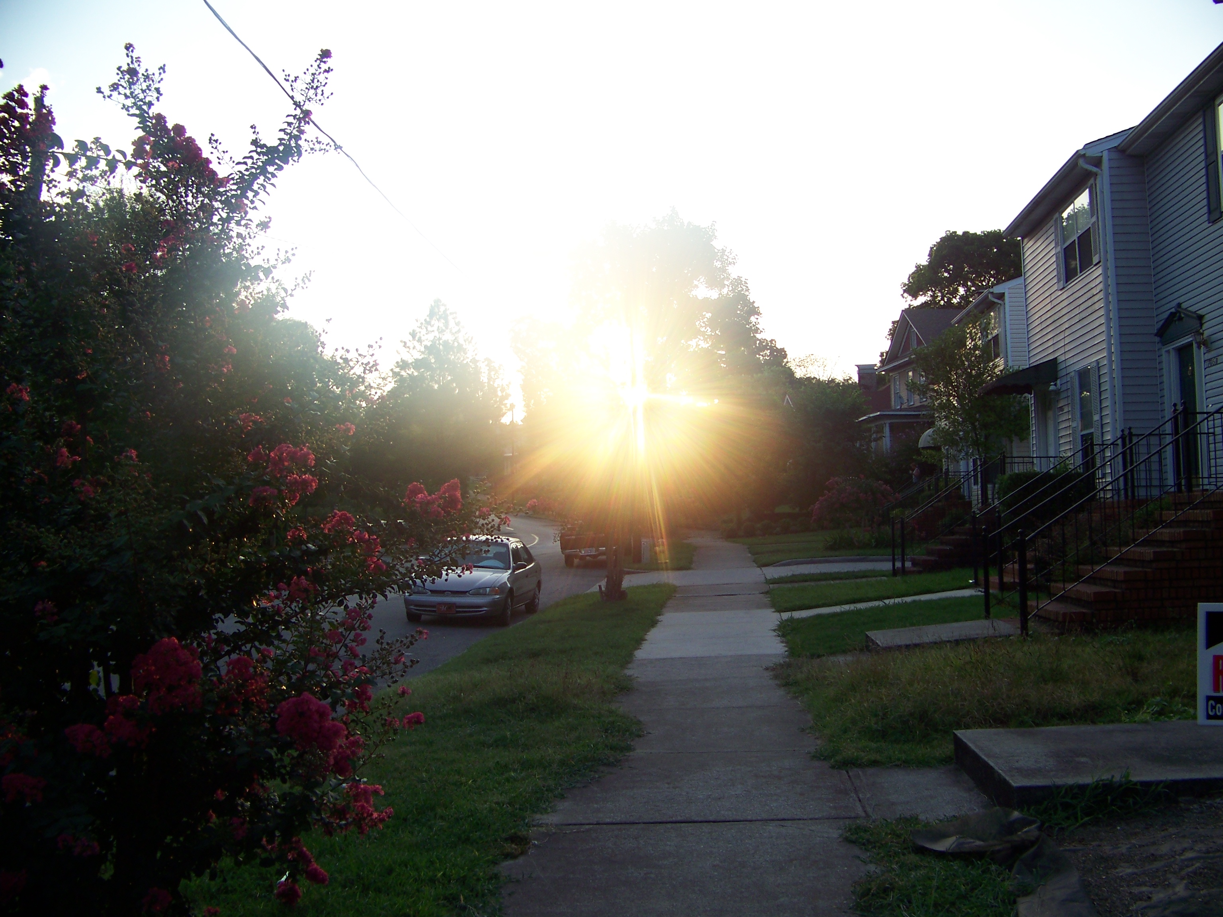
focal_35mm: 36
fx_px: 1272
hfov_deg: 51.4
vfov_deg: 39.7
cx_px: 612
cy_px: 458
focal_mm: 5.85
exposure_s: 1/250
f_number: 2.8
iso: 64
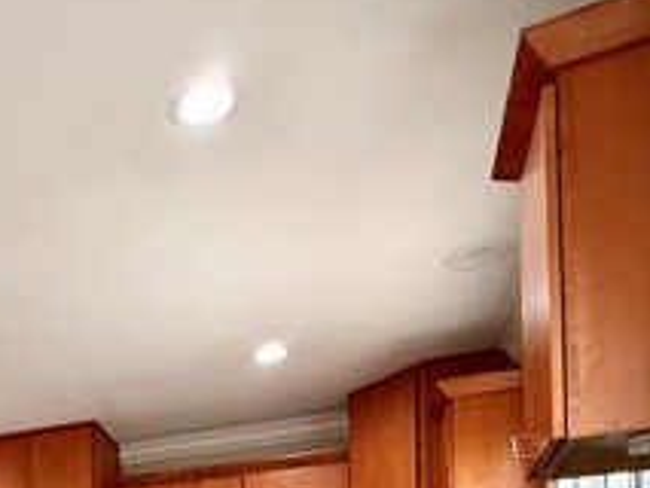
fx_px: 789
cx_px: -79
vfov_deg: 27.6
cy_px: 662
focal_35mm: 42
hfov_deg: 37.0
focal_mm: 2.22
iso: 320
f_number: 2.2
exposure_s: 1/120
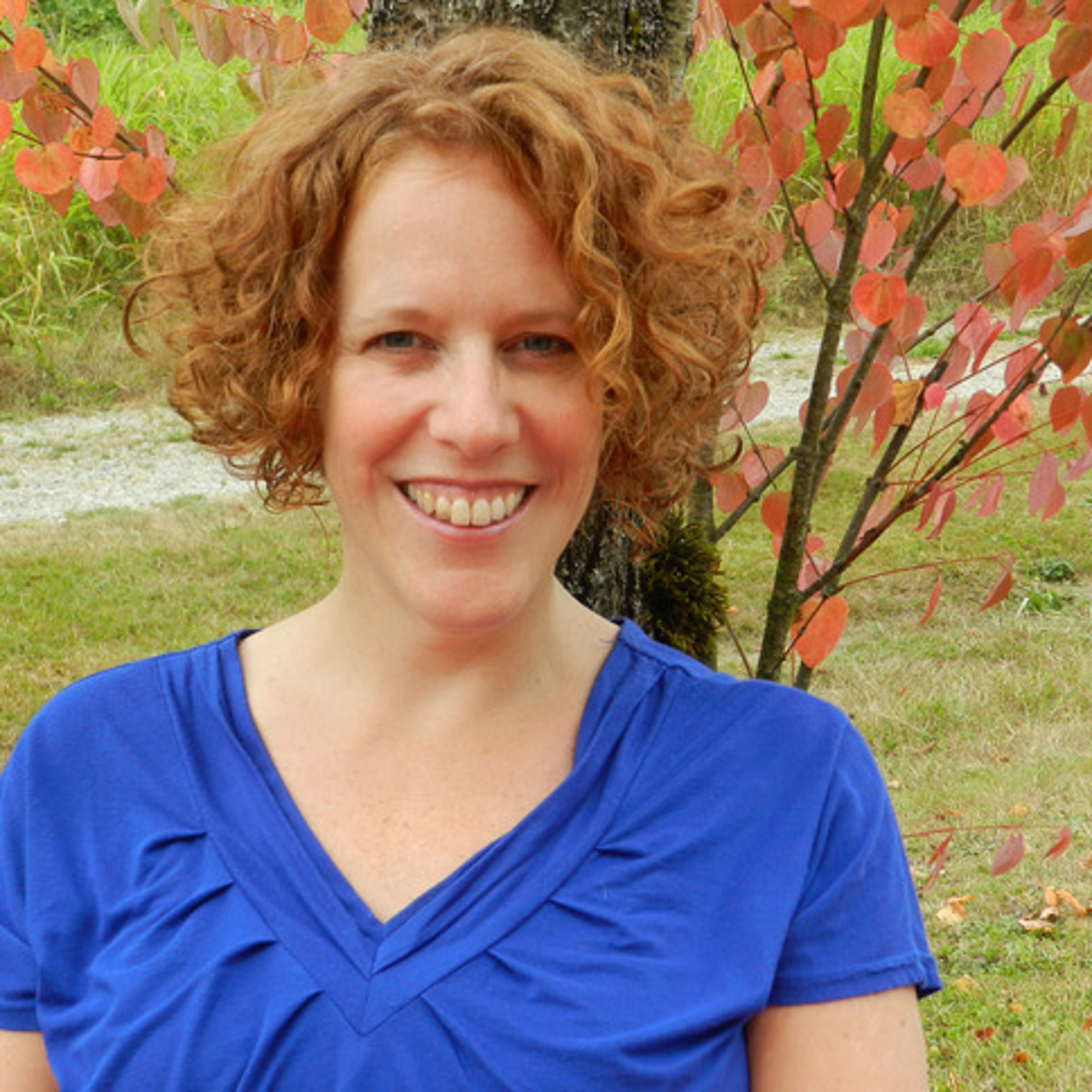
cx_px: 483
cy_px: 561
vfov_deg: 19.9
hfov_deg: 19.9
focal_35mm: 87
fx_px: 3105
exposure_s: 1/200
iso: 160
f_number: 4.7
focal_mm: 12.1
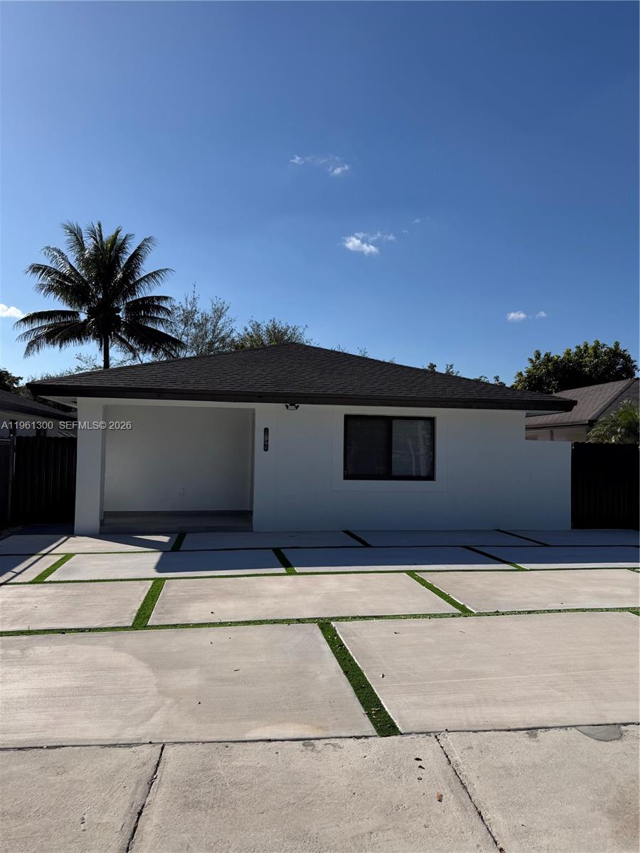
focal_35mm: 24
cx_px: 320
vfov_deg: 71.6
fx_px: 592
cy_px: 426
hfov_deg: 56.8
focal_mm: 6.76
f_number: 1.78
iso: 80
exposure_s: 1/8130
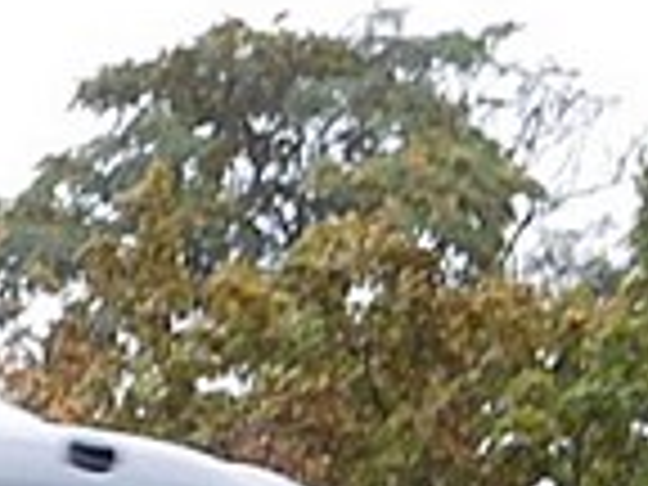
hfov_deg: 4.5
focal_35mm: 437
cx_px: -576
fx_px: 8180
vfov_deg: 3.3
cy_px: 1456
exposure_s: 1/40
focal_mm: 12.5
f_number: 4.5
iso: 125
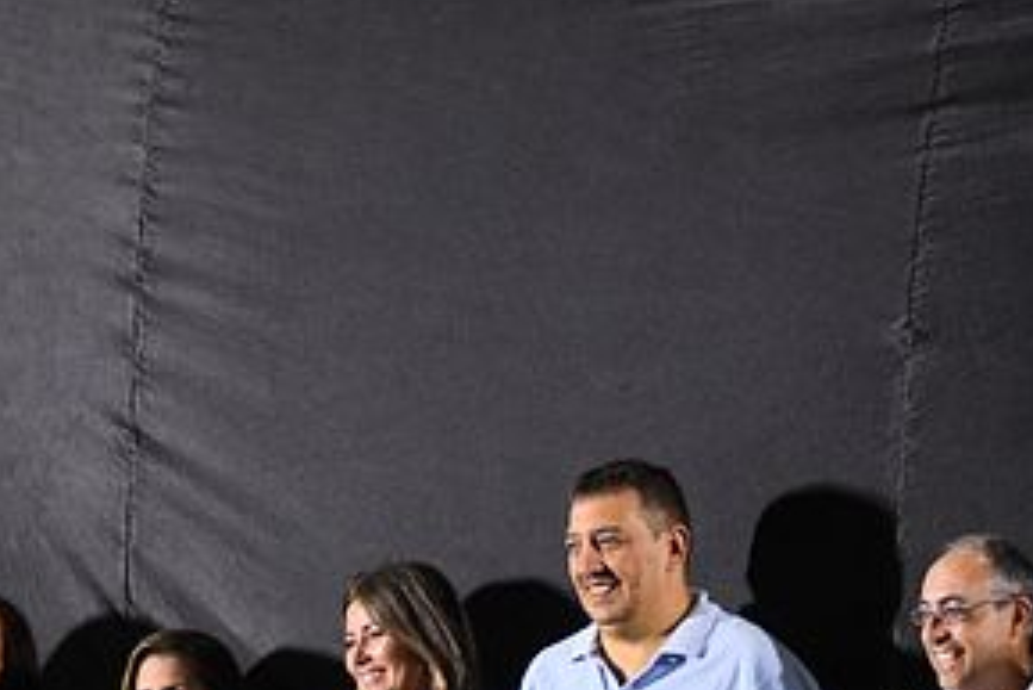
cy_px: 670
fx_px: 8871
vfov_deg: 4.4
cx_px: 79
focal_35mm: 309
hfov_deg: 6.6
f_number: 3.5
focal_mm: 105
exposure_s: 1/125
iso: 5000
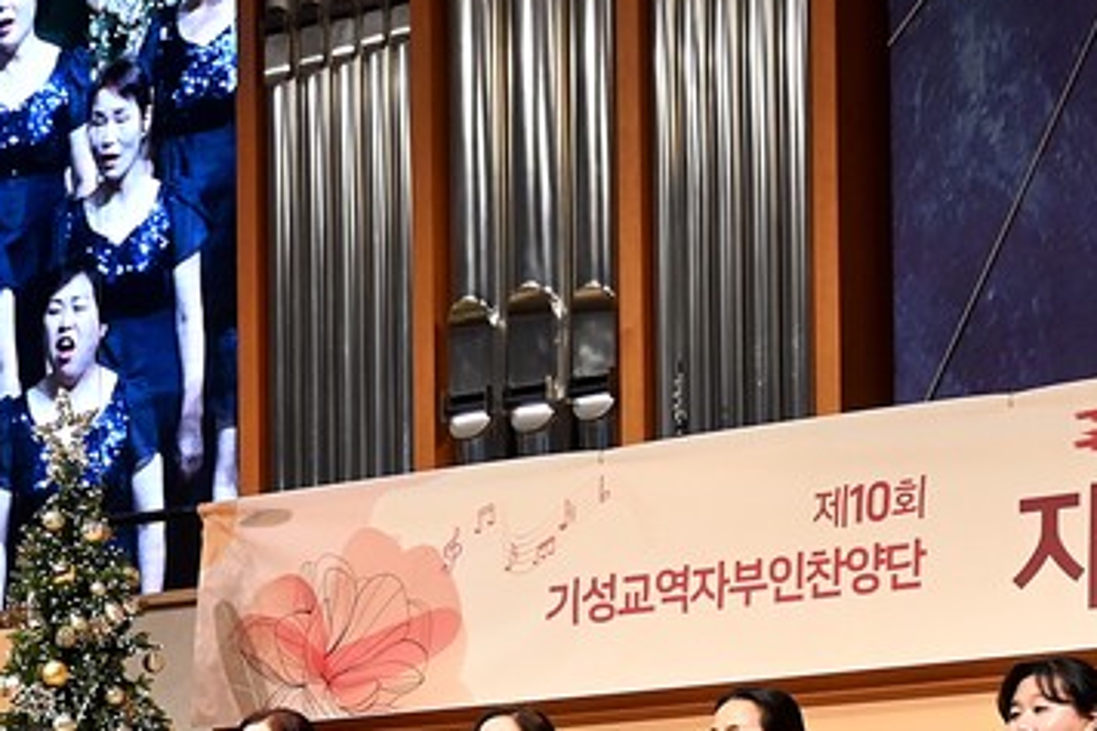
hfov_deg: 15.2
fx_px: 4105
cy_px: 1022
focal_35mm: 135
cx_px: 471
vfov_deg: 9.9
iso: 720
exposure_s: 1/125
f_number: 4.2
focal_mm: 25
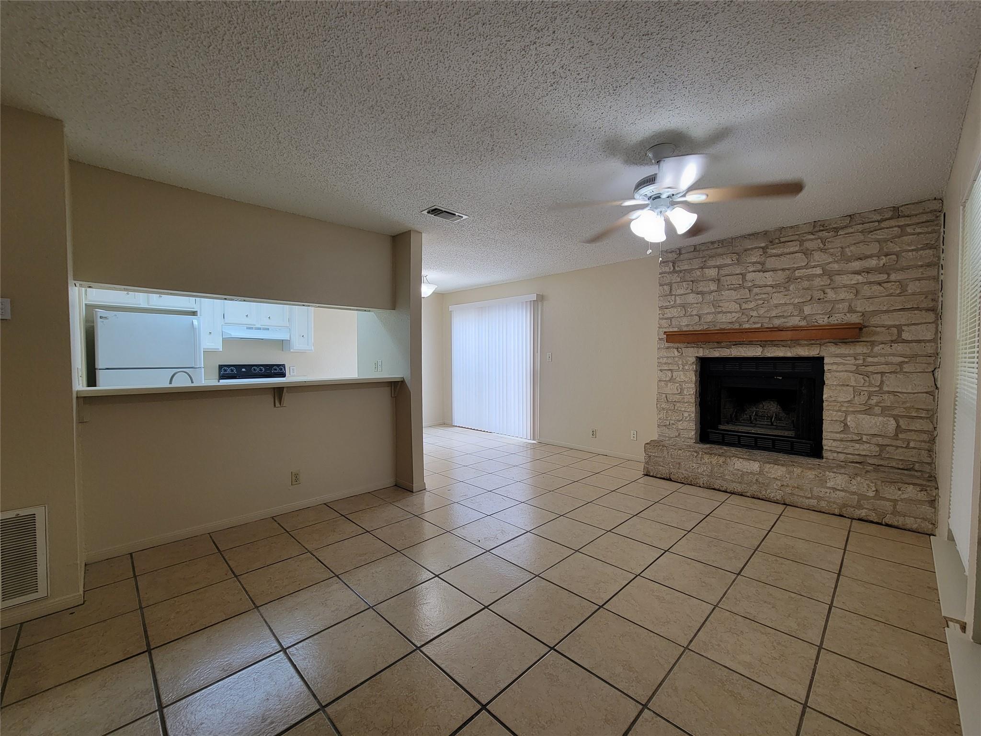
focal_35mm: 13
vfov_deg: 89.9
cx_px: 490
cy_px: 368
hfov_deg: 106.2
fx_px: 368
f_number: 2.2
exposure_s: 1/60
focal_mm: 2.2
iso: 50
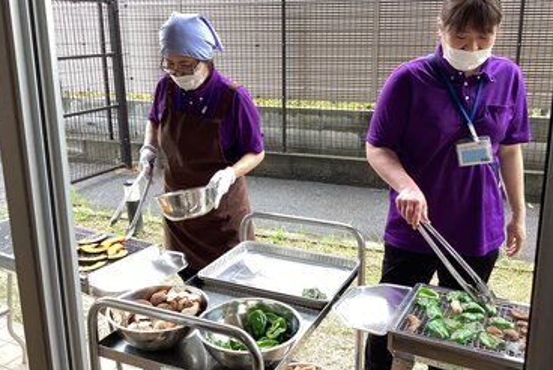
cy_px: 164
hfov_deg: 54.4
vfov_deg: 37.9
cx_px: 290
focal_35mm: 35
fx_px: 538
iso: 80
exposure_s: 1/120
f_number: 2.4
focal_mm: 3.3
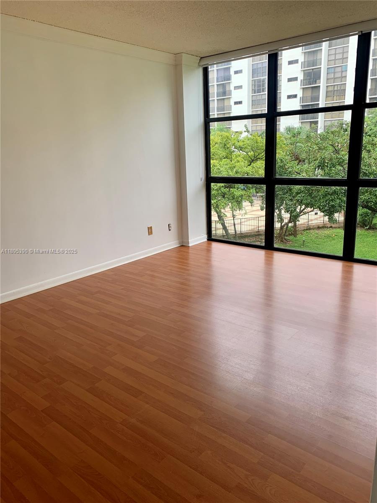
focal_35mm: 26
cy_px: 252
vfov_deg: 67.3
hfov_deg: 53.1
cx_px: 188
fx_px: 378
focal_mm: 4.25
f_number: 1.8
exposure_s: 1/122
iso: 32
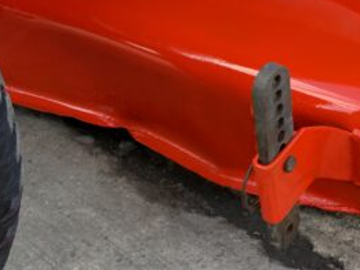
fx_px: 739
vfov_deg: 20.7
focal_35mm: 71
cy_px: 120
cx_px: 359
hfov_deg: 26.0
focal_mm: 3
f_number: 1.8
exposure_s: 1/122
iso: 25
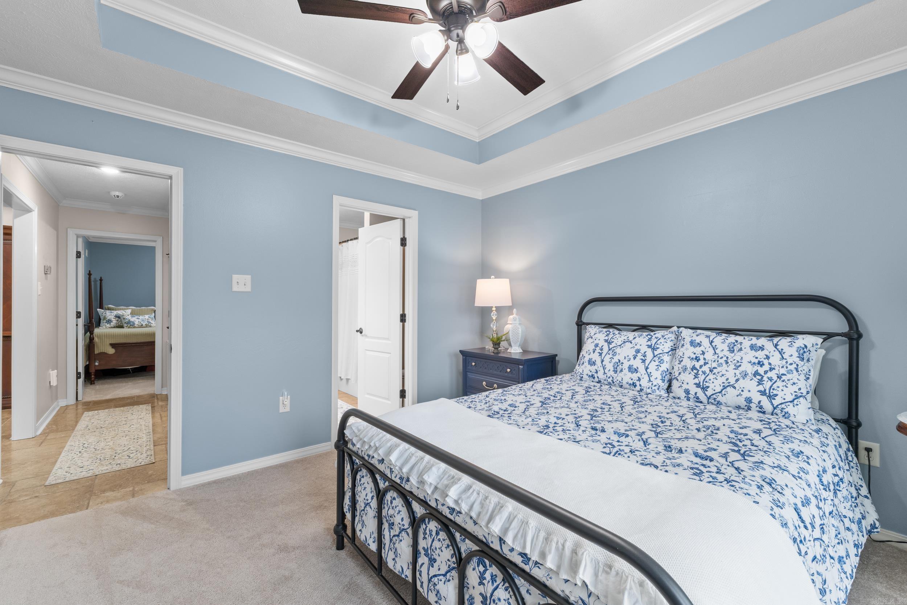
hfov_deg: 100.4
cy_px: 302
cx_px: 454
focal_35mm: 15
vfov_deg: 77.3
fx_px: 378
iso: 200
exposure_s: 1/1.67
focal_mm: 10
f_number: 9
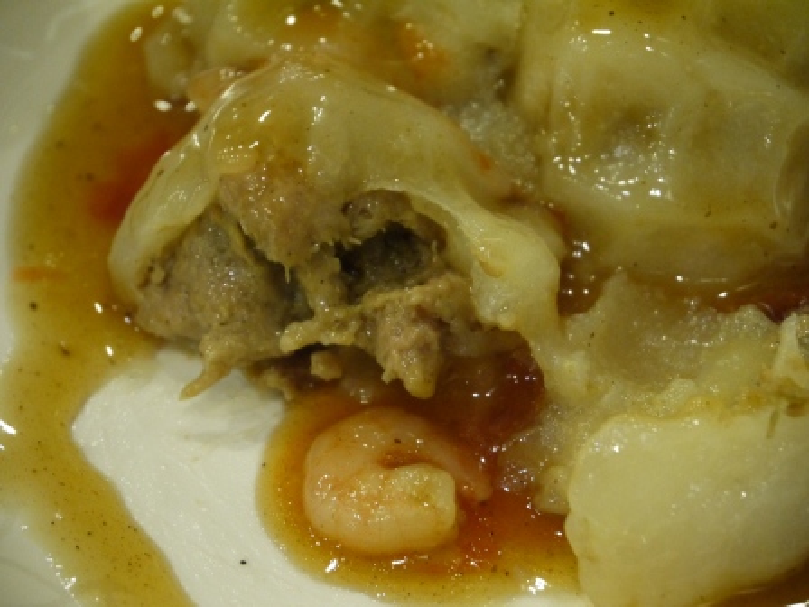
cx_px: 404
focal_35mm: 76
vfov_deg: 19.4
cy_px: 304
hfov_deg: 25.7
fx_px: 1776
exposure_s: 1/40
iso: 1600
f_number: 5.6
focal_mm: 38
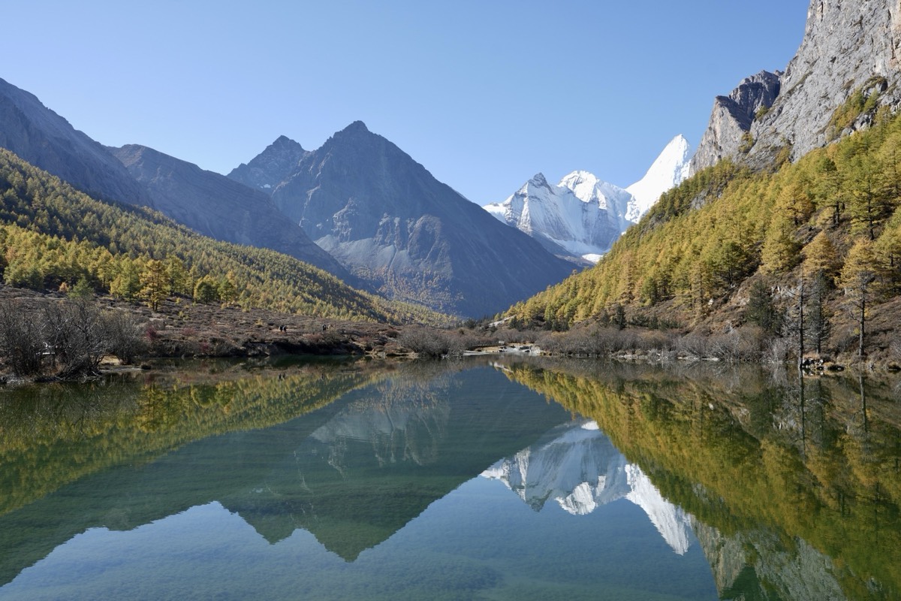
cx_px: 450
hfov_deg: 61.9
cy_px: 300
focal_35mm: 30
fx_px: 751
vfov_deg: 43.6
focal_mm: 30
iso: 80
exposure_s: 1/200
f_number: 6.3
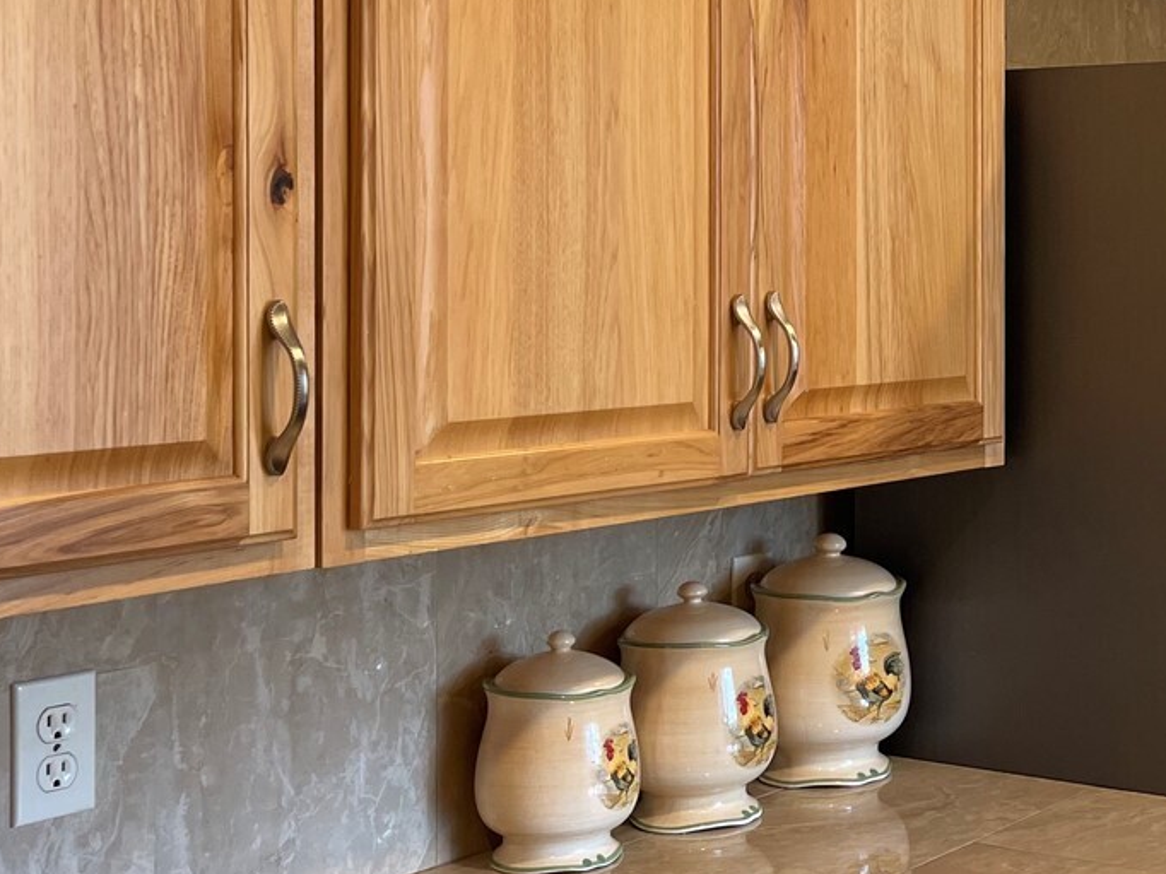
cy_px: 279
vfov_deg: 23.9
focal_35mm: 61
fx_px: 2054
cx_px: 1164
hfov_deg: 29.6
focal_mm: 5.1
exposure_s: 1/120
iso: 125
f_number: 1.6
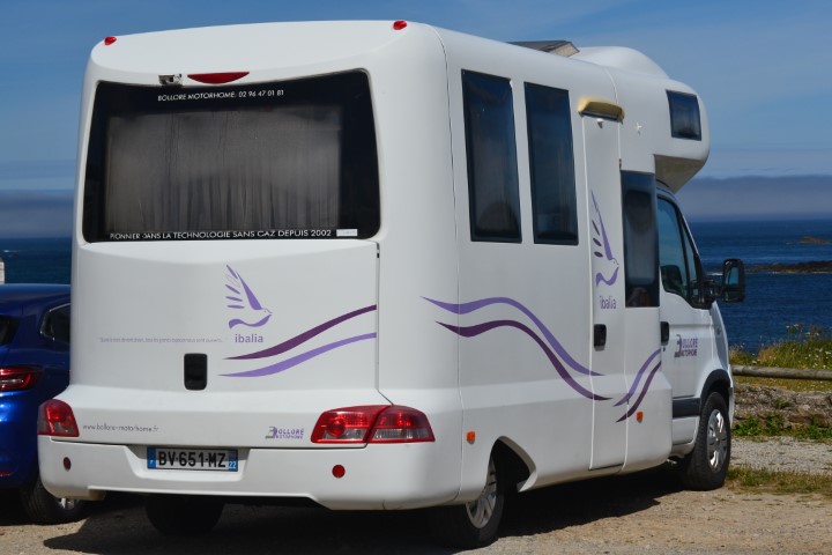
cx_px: 416
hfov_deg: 19.5
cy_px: 278
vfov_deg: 13.0
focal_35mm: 105
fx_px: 2426
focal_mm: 70
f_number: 11
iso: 280
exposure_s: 1/500
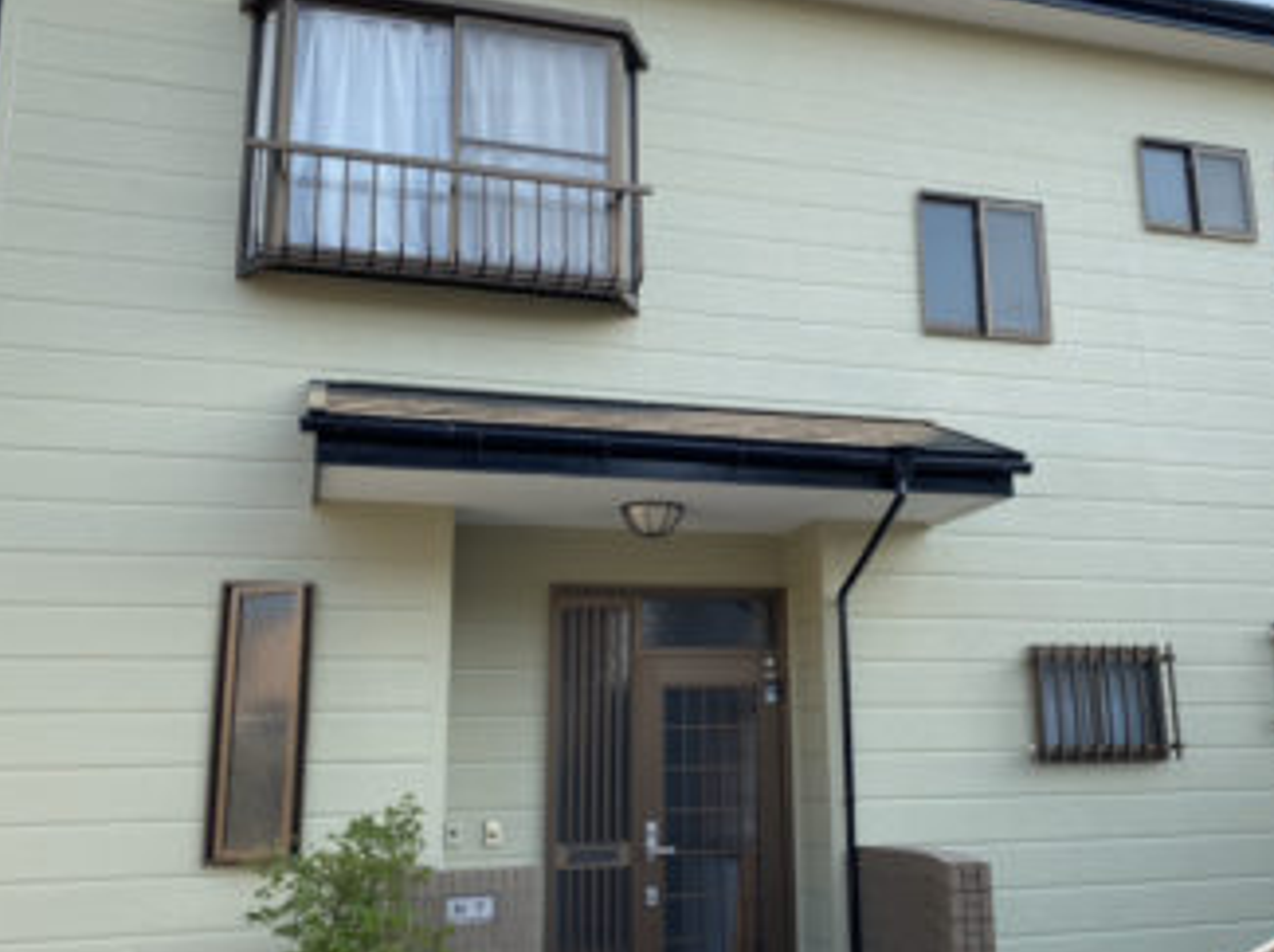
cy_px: 464
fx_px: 1323
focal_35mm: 36
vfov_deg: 39.6
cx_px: 741
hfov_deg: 51.2
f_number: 1.8
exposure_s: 1/640
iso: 32
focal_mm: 4.25
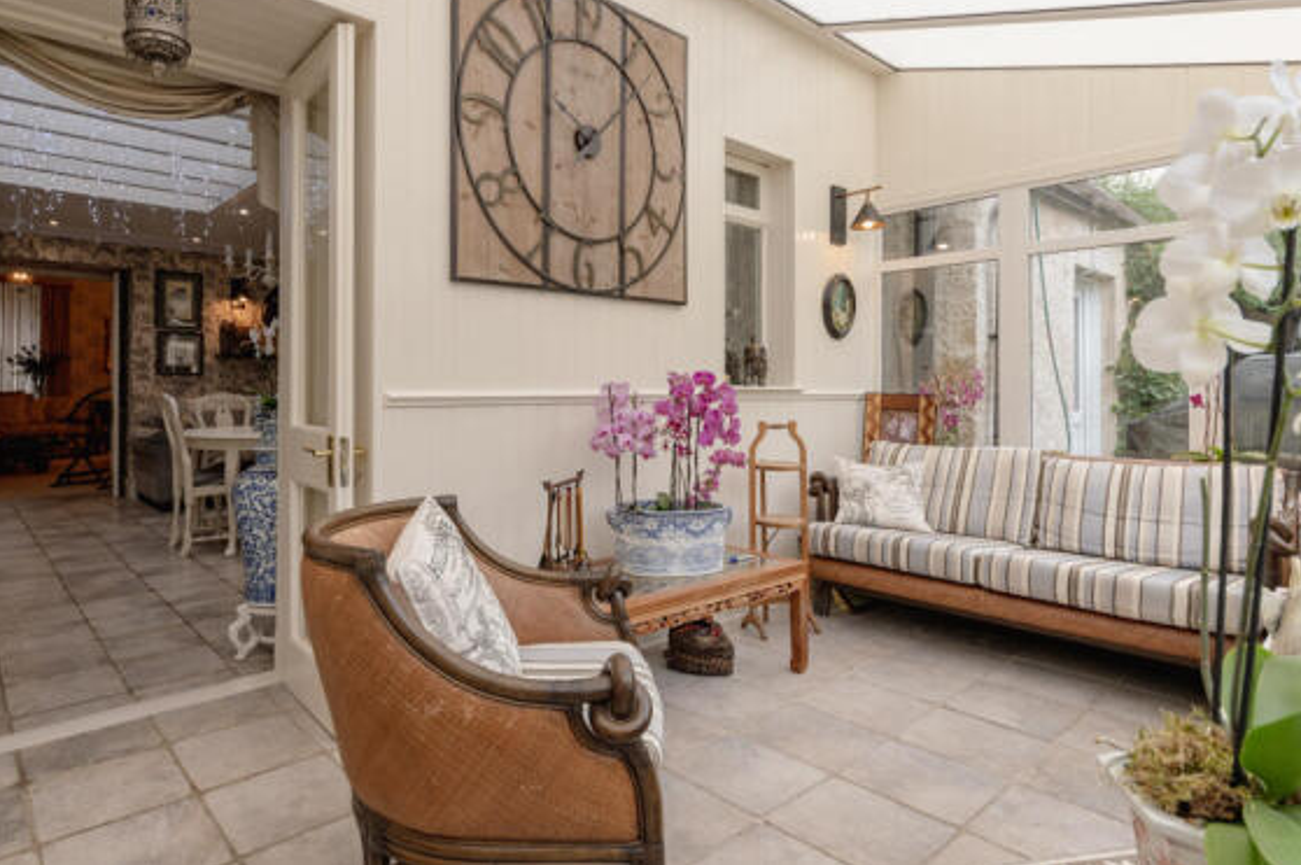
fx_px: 722
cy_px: 361
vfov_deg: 61.5
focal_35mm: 20
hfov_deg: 83.7
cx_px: 574
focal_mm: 17
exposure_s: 1/60
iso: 400
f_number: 8
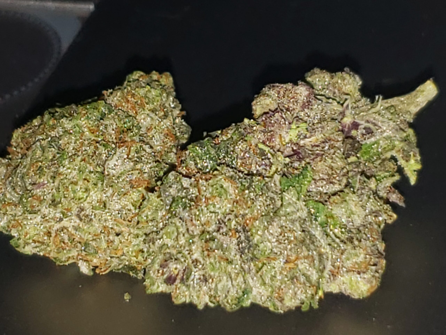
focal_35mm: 26
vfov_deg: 53.1
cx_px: 223
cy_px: 168
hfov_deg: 67.3
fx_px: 335
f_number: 1.5
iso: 50
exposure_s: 1/139
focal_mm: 4.3
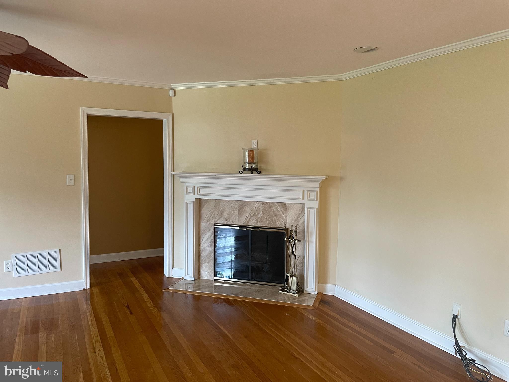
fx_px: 382
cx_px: 254
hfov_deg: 67.3
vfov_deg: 53.1
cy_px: 191
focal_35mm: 26
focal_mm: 4.2
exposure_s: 1/60
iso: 160
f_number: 1.6
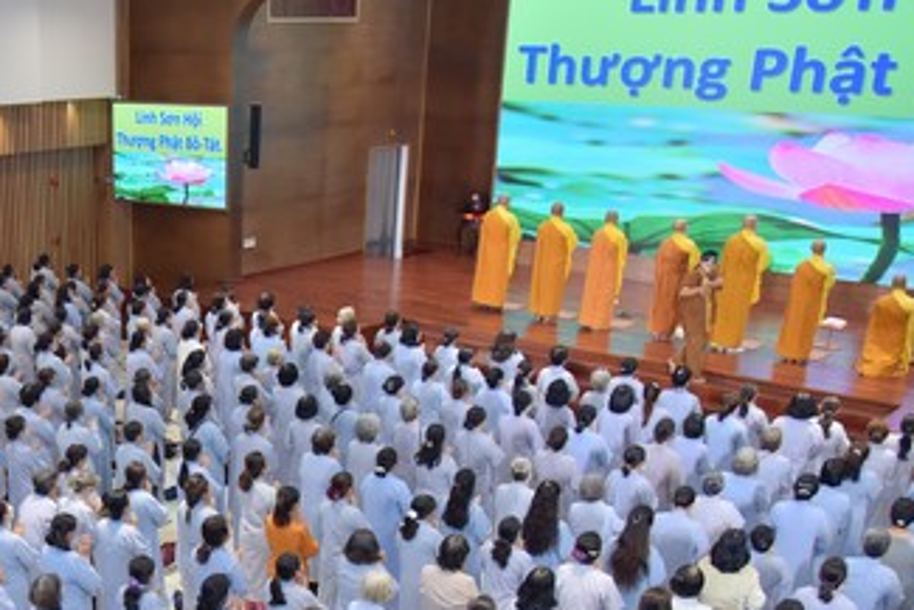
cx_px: 118
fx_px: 1219
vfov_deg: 26.6
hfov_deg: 38.7
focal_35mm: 48
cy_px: 604
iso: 1000
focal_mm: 24
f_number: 4.5
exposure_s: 1/160
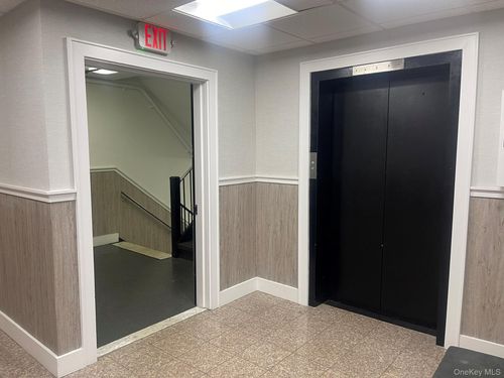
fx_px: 364
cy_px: 189
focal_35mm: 25
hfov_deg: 69.4
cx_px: 252
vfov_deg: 54.9
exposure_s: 1/60
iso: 80
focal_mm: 5.1
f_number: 1.6
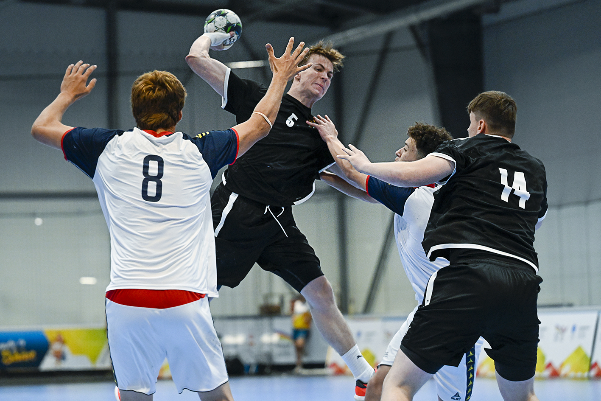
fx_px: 2087
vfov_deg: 11.0
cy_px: 200
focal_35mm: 125
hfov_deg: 16.4
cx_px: 300
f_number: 3.5
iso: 5000
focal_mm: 125
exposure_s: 1/1250
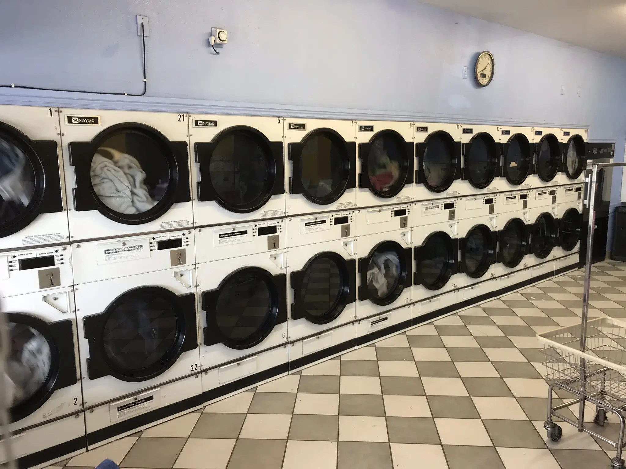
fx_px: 506
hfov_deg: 63.4
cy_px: 234
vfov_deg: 49.7
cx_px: 313
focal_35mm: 28
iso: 20
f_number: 1.8
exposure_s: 1/61
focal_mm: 3.99
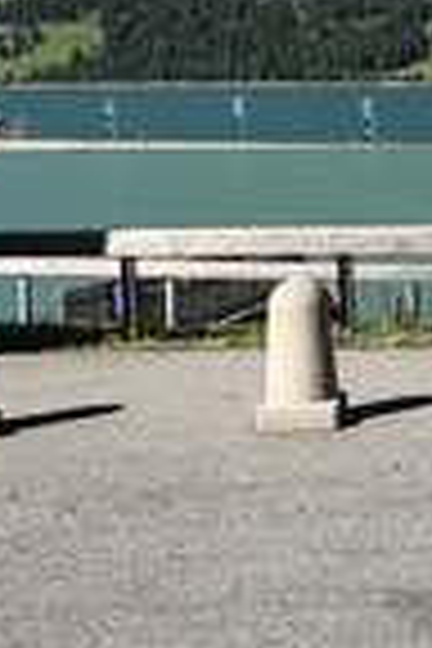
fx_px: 1458
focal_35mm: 81
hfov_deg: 16.3
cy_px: 261
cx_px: 500
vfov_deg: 25.0
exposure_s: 1/2037
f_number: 1.8
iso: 20
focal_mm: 3.99
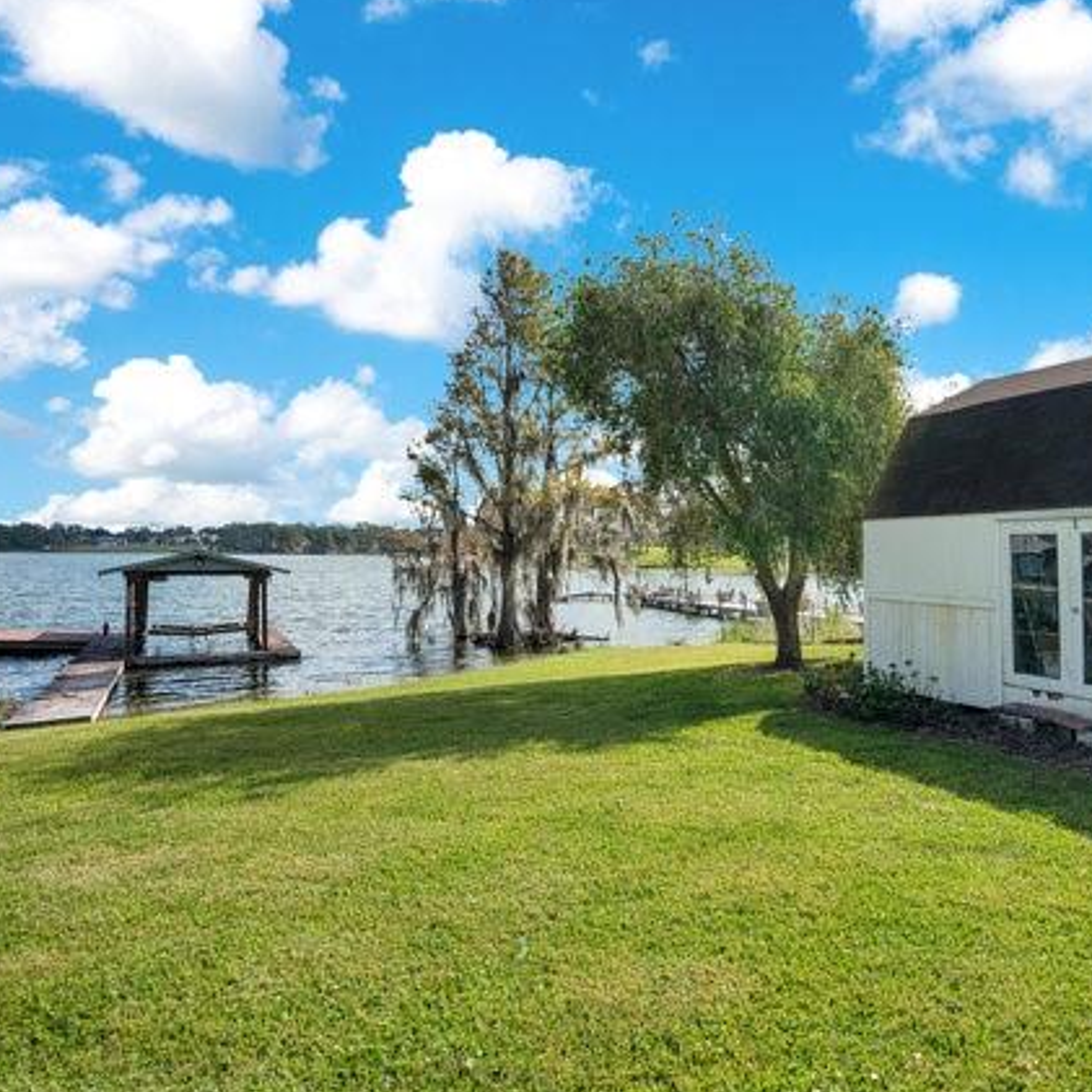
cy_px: 543
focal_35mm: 21
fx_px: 749
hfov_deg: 69.1
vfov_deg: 72.1
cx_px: 768
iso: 100
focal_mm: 16
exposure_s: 1/200
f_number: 10
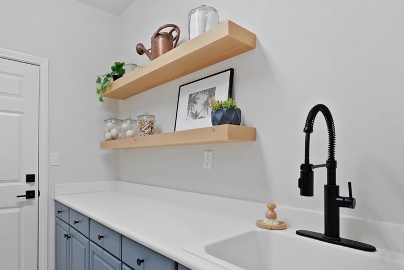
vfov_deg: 57.0
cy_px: 156
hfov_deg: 77.8
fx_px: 247
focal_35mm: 22
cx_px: 164
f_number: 4
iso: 640
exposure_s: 1/15
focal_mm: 16
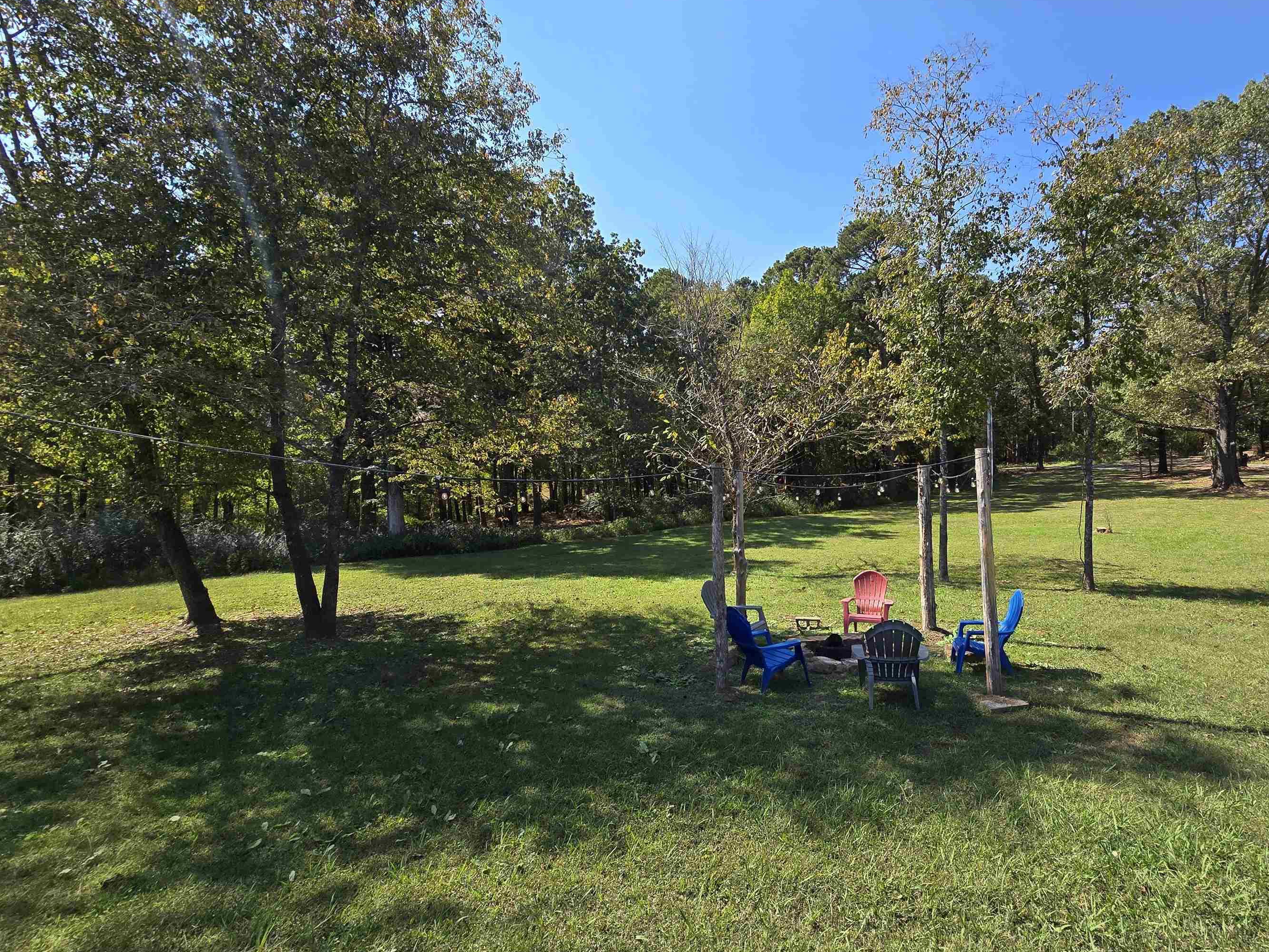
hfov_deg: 97.4
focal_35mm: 15
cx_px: 732
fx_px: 550
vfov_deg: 81.7
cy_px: 466
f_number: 2.2
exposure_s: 1/1293
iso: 50
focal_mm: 2.2
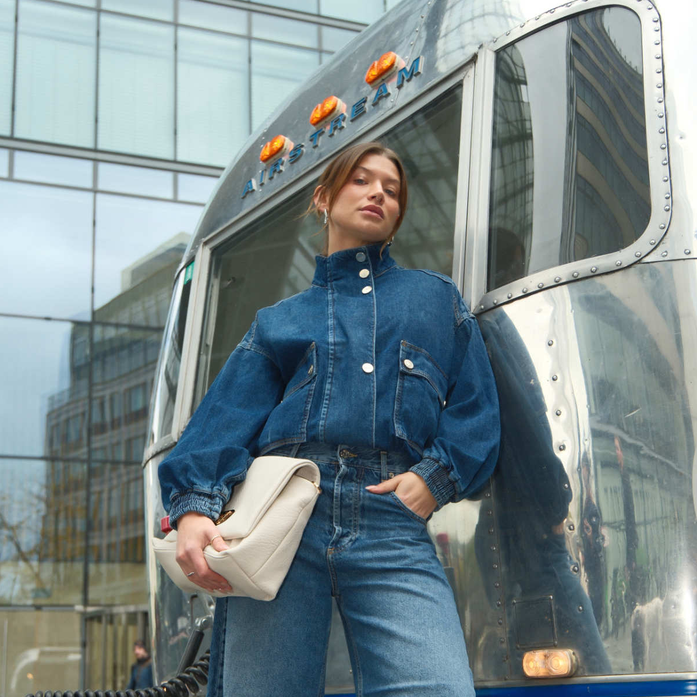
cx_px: 348
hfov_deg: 36.8
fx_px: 1048
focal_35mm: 46
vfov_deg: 36.3
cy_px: 486
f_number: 2.8
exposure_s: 1/500
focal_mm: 24
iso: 400
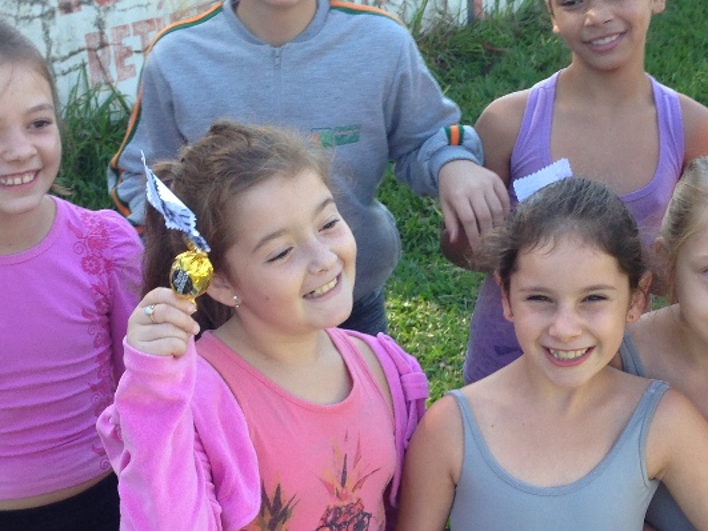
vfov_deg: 20.7
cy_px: 300
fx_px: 1452
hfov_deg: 27.4
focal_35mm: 71
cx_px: 401
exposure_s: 1/131
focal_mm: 4.12
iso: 50
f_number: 2.4
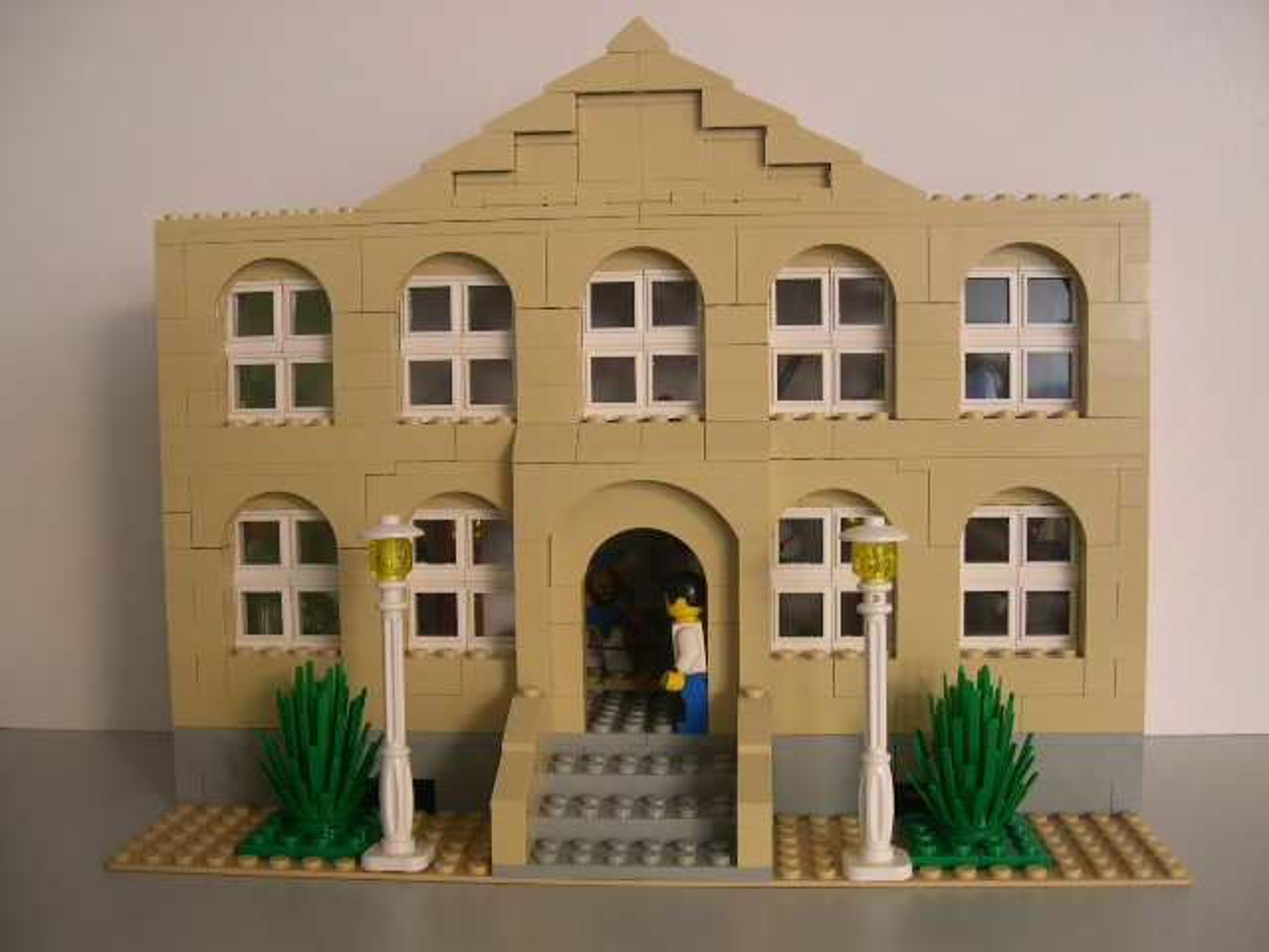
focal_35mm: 38
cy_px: 476
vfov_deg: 37.7
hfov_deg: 49.0
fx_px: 1393
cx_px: 634
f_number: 2.8
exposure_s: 1/6.4
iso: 100
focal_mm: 8
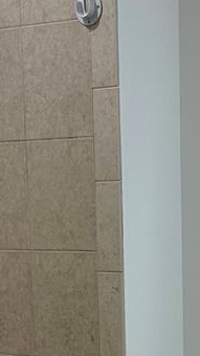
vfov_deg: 17.8
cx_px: 196
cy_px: 347
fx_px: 1114
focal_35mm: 118
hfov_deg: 10.2
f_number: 1.78
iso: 100
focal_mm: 6.86
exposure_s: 1/120
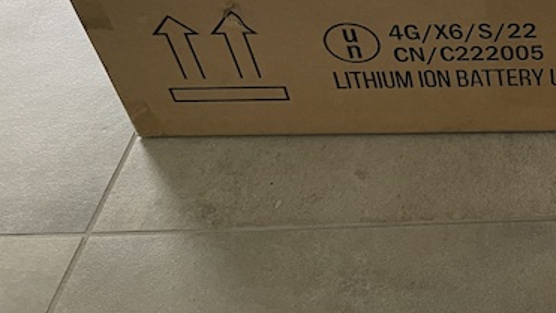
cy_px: -13
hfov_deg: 31.0
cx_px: 593
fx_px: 900
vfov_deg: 19.1
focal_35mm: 61
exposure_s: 1/90
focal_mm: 4.2
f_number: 1.6
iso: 125
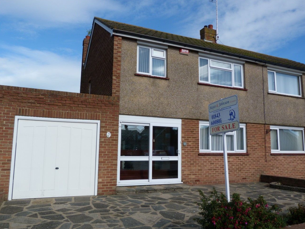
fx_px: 247
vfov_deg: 49.7
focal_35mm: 28
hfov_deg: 63.4
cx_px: 158
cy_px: 118
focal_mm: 4.5
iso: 80
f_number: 2.8
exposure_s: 1/1000
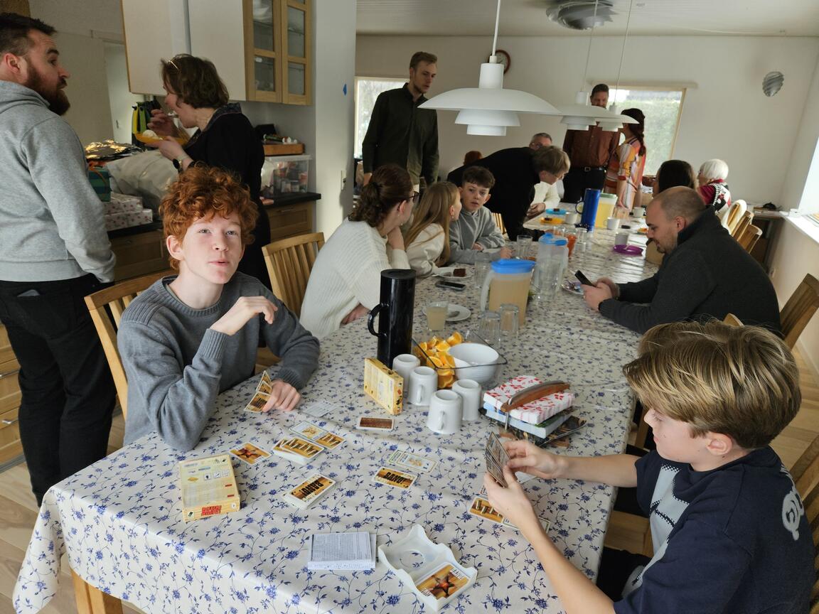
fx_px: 544
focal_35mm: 23
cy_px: 307
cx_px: 410
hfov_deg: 73.9
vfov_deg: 58.9
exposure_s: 1/180
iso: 100
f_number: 1.8
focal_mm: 5.4
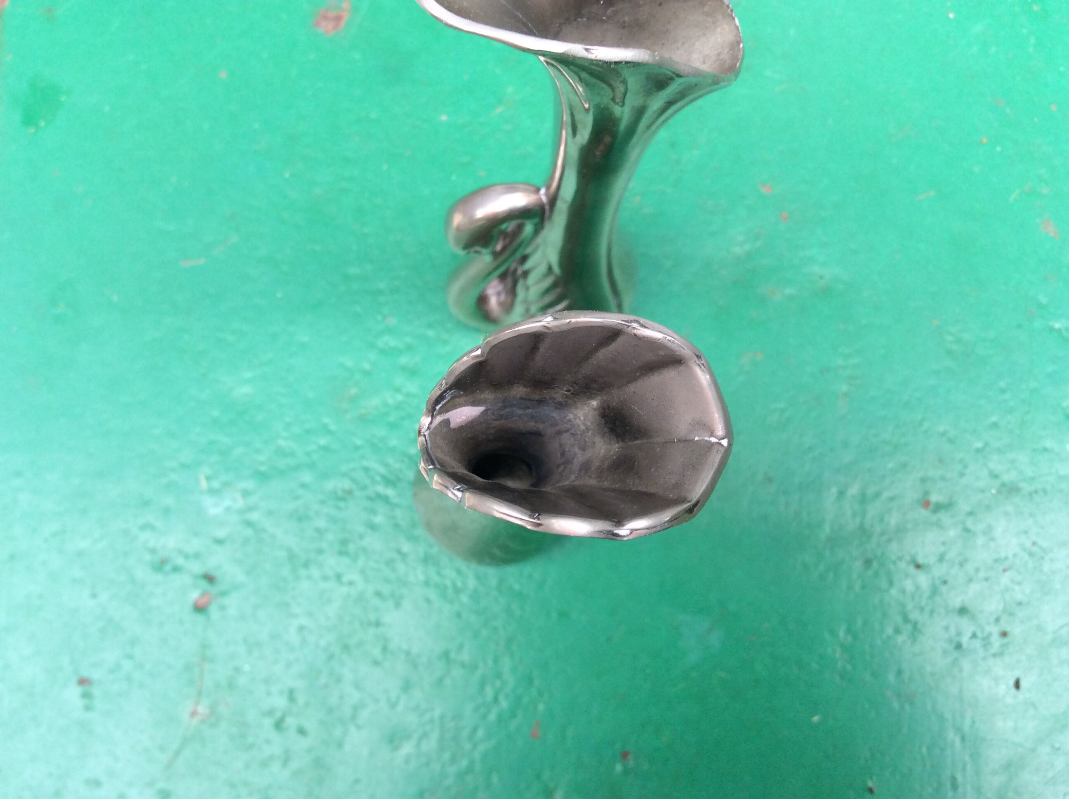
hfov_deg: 56.9
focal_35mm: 32
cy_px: 400
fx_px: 987
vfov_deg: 44.1
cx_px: 534
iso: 32
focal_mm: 3.3
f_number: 2.4
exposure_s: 1/100
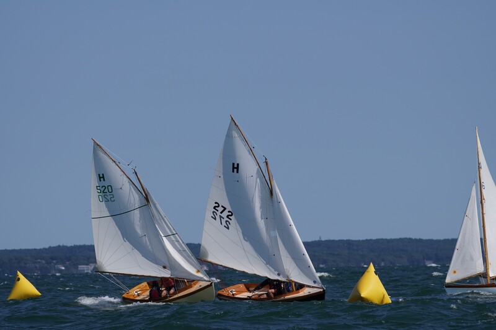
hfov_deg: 6.5
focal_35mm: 316
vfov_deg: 4.3
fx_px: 4359
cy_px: 165
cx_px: 248
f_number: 5.6
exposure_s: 1/1250
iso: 100
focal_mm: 211
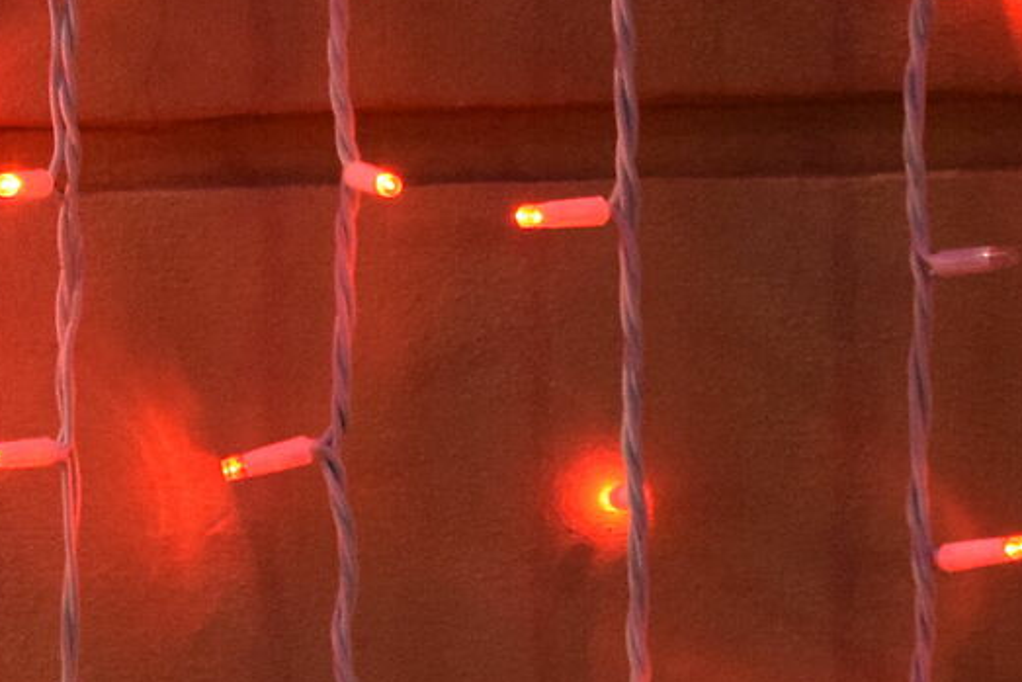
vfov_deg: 7.7
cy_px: 489
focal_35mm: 179
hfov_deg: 11.3
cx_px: -61
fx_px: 5083
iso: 2500
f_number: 4
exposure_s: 1/60
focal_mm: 26
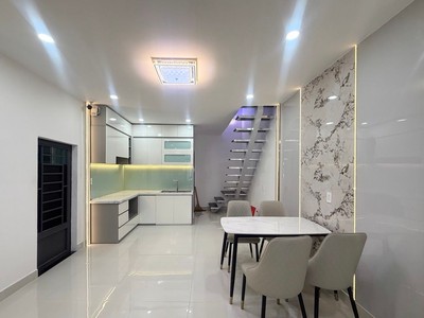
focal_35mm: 14
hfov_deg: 102.1
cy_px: 159
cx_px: 212
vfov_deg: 85.7
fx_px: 171
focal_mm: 2.22
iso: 125
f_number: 2.2
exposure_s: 1/99
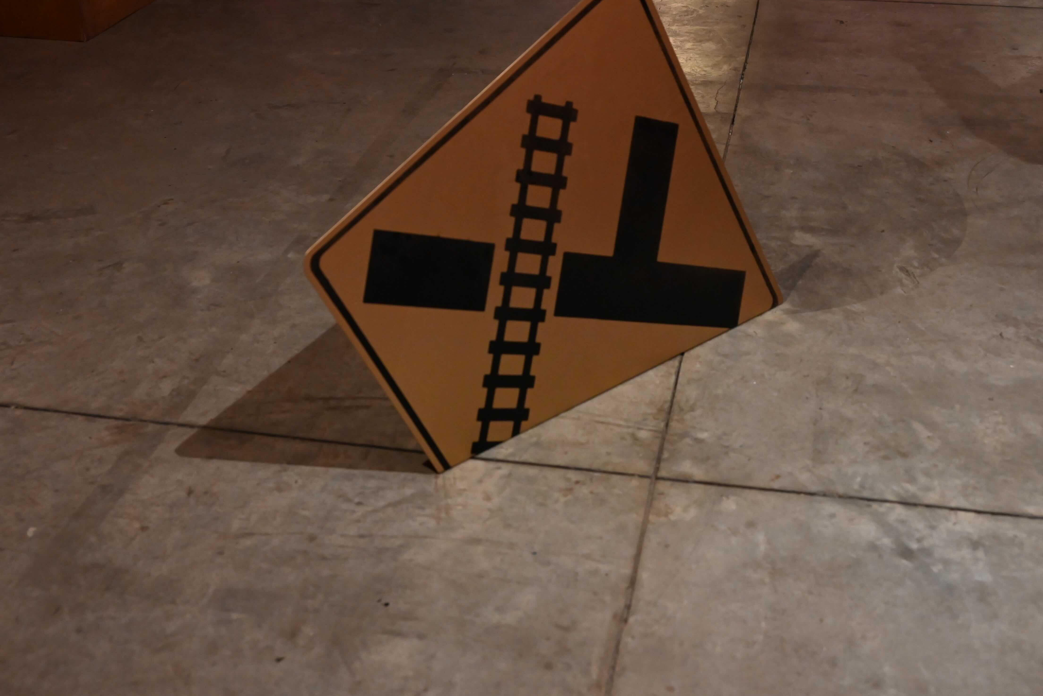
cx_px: 518
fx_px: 1324
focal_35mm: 46
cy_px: 276
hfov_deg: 43.0
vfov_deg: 29.4
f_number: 4.8
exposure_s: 1/80
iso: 4000
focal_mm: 33.5
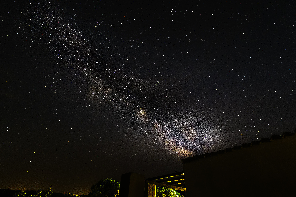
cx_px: 148
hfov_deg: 100.4
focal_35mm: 15
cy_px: 98
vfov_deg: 77.3
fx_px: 123
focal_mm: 10
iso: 1600
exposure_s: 25
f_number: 4
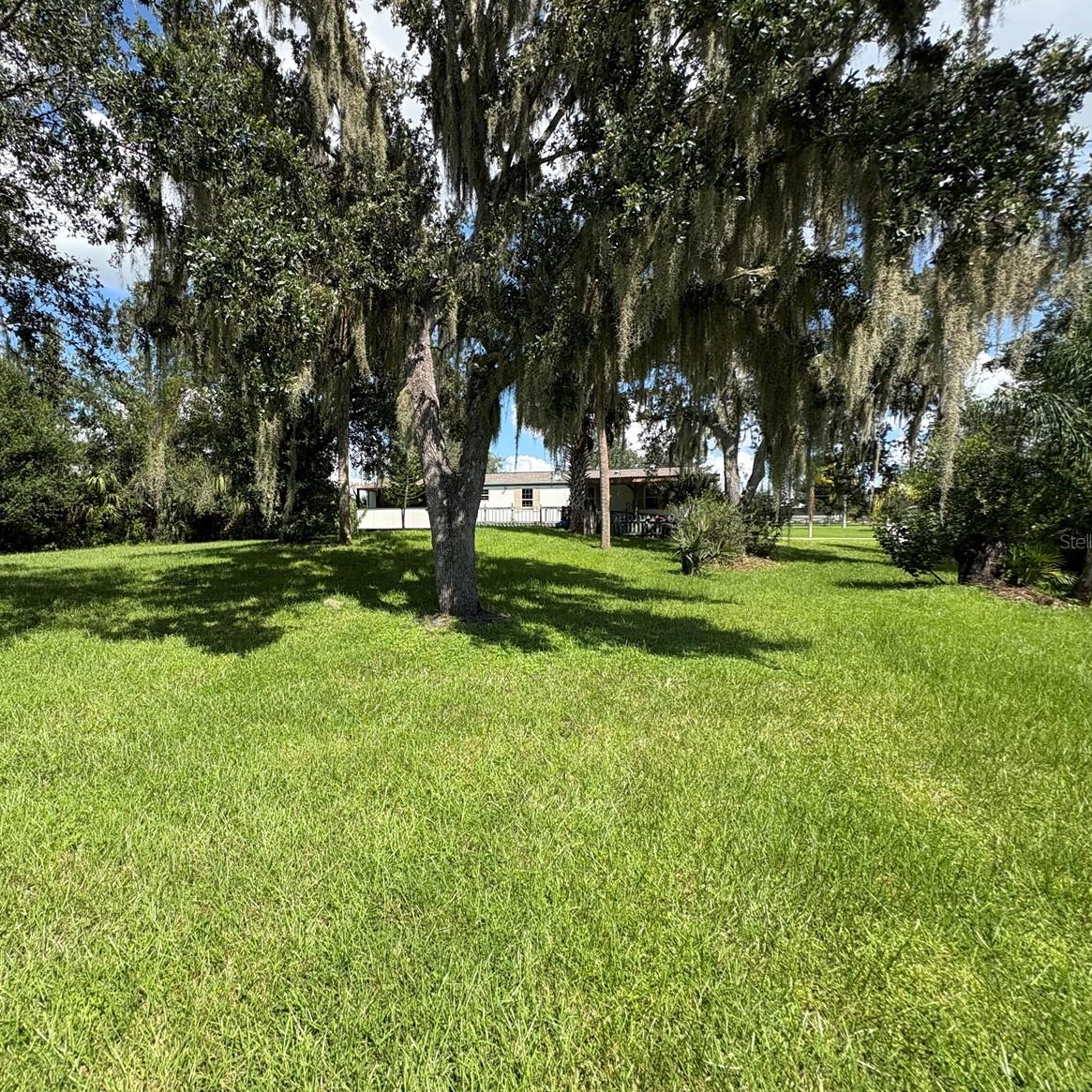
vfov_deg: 84.0
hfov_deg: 82.1
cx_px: 398
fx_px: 607
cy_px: 541
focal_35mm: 17
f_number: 2.2
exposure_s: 1/868
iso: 50
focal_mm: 2.22
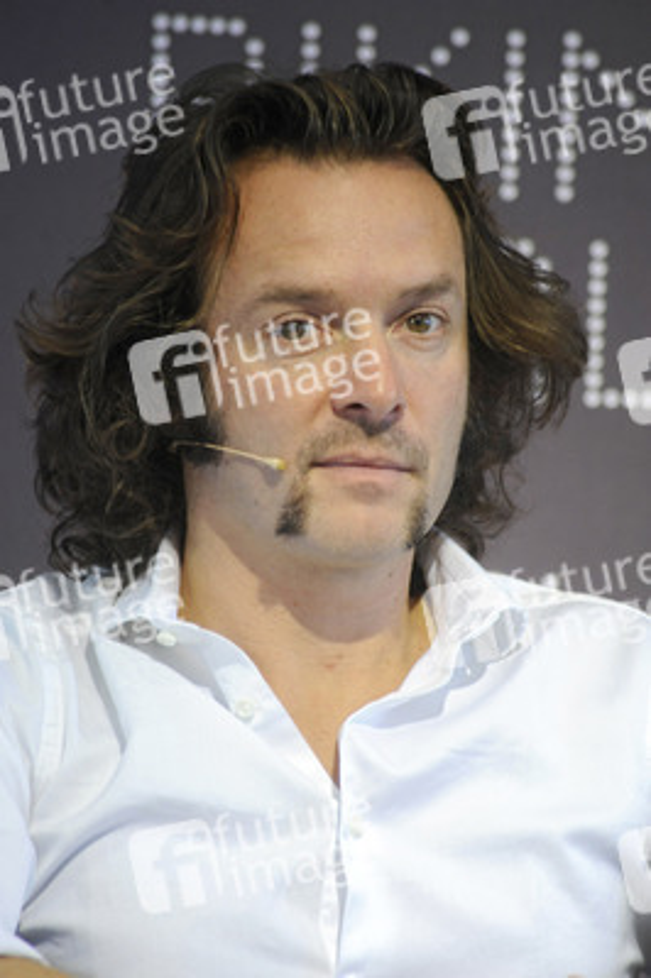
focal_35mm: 270
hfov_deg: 5.1
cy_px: 489
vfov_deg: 7.6
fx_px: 7336
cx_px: 326
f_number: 5.3
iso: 2000
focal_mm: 270
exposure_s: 1/100
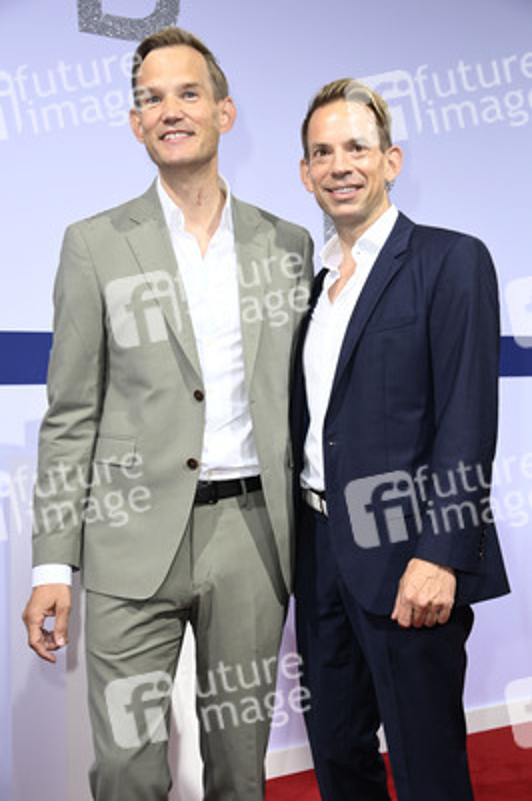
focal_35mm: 52
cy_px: 400
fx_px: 1155
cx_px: 266
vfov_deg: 38.2
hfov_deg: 25.9
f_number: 5.6
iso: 800
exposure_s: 1/200
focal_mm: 52
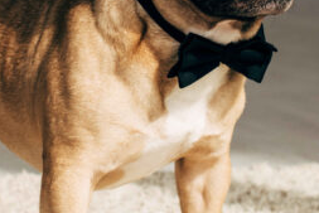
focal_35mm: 170
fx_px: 1507
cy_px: 40
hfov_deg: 12.0
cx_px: 77
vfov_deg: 8.1
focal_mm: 50
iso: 125
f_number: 4
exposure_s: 1/250
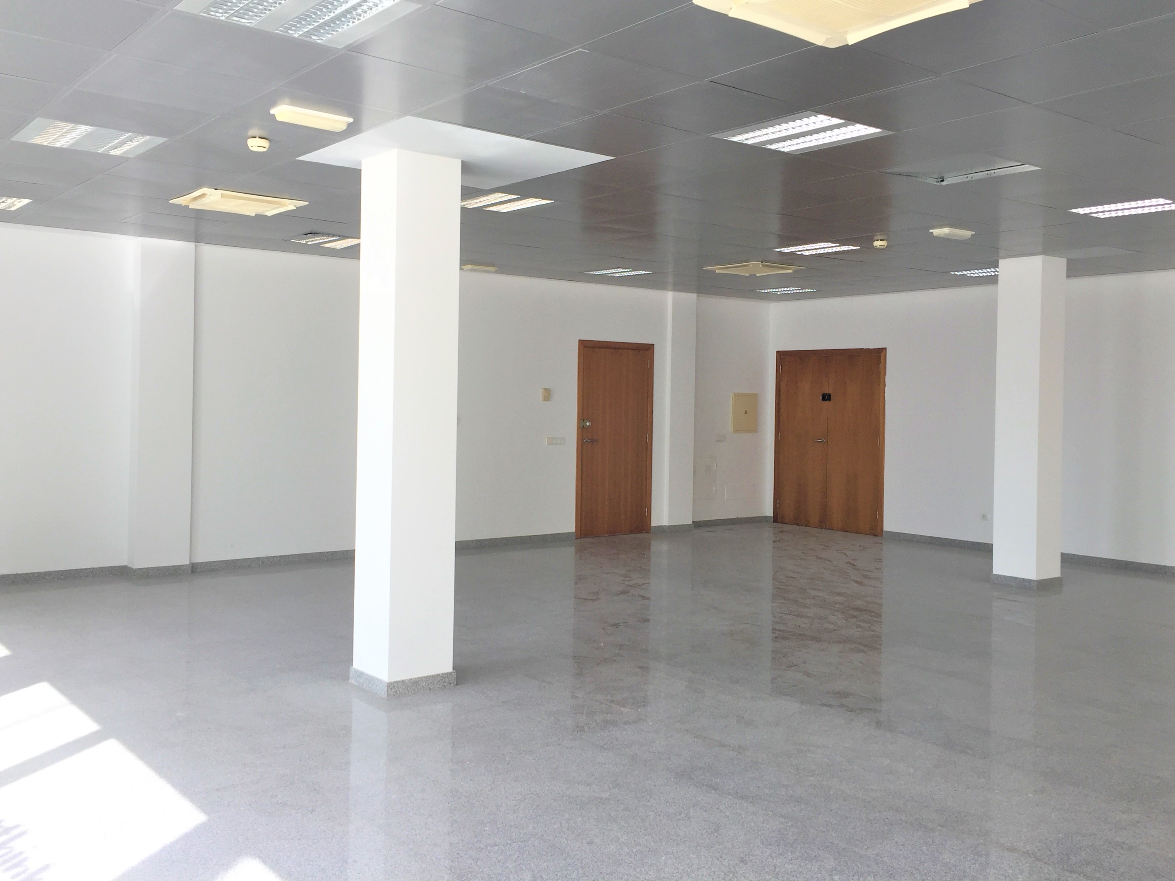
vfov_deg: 44.1
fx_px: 1086
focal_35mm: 32
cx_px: 566
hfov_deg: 56.8
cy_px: 405
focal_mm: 4.15
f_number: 2.2
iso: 32
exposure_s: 1/237
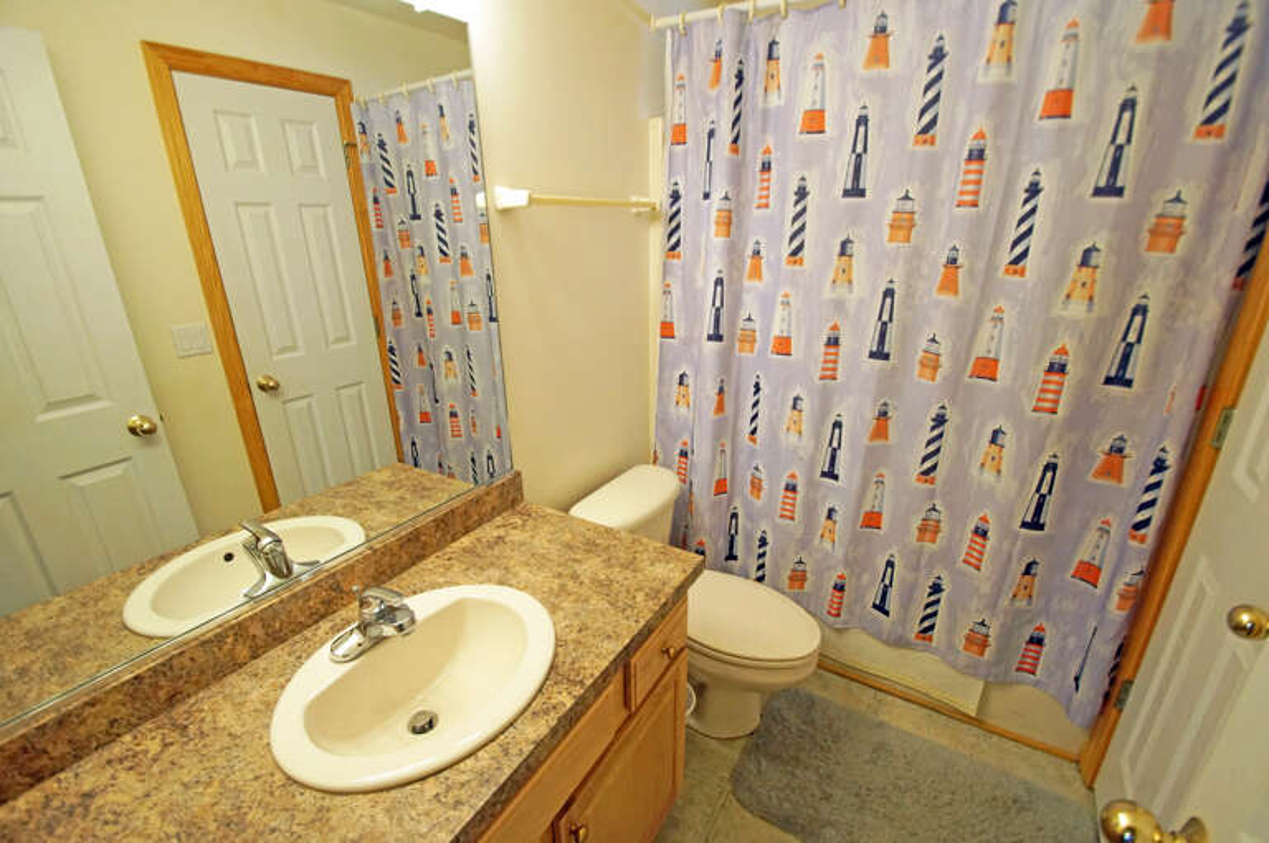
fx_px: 528
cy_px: 422
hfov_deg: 100.5
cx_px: 634
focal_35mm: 15
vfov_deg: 77.2
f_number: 4
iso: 640
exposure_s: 1/60
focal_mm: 10
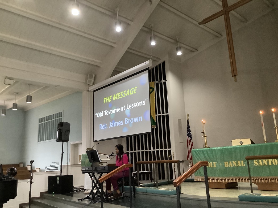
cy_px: 104
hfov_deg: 58.3
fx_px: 249
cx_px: 139
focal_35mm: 31
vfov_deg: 45.5
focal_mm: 3.3
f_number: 2.4
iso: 500
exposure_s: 1/30
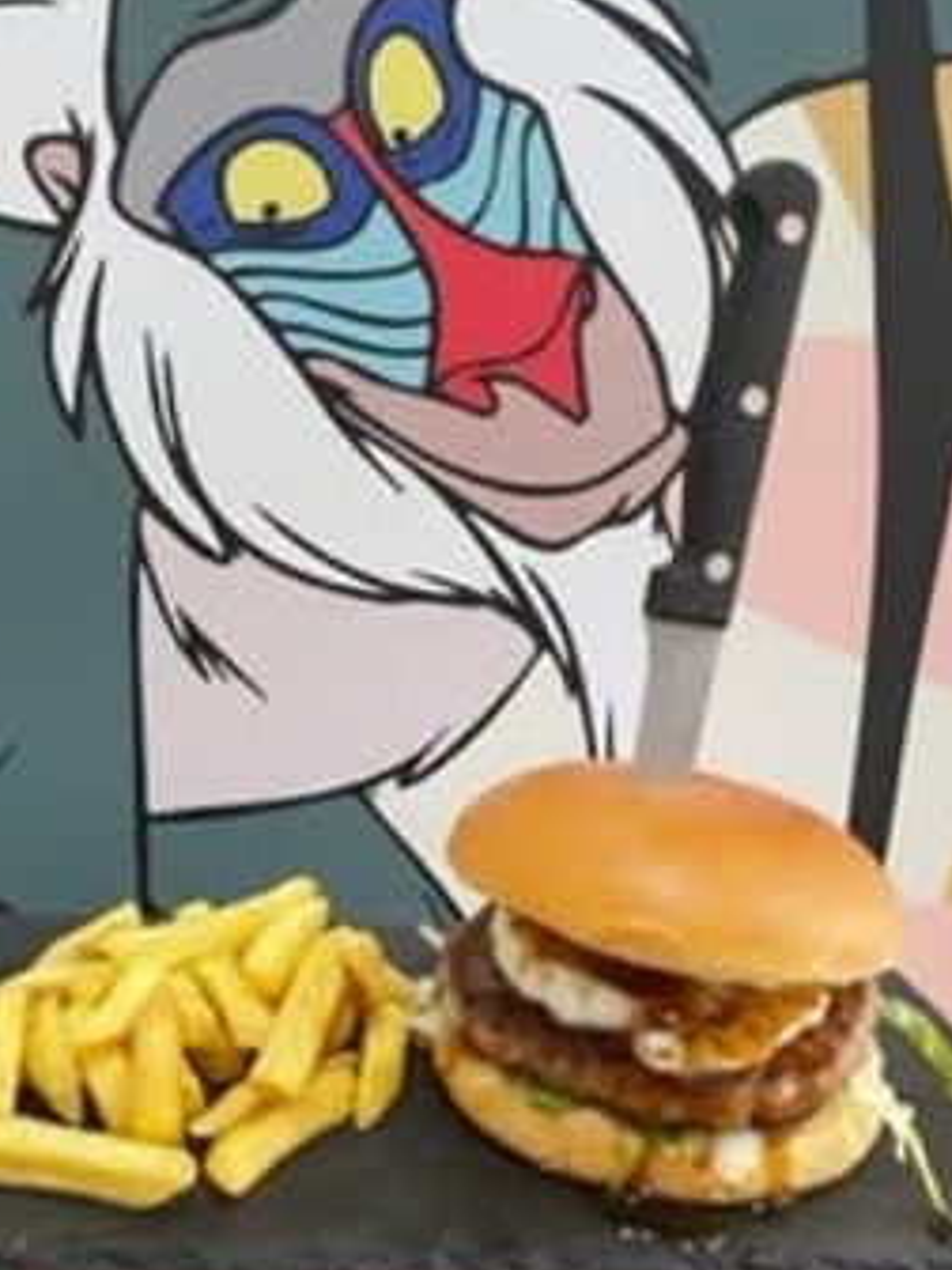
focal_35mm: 33
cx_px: 359
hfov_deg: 42.6
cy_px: 644
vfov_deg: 55.4
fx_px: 1210
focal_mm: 4.2
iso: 125
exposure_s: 1/50
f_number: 1.6
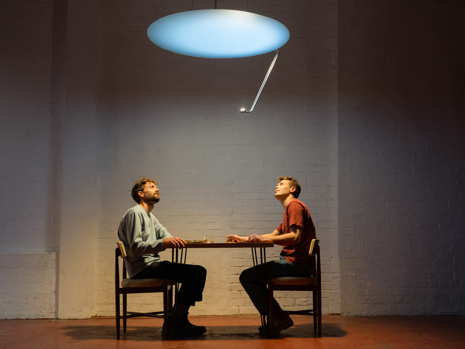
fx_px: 564
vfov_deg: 34.3
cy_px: 174
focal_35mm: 42
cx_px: 232
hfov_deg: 44.8
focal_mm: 53.6
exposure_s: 1/125
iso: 800
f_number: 4
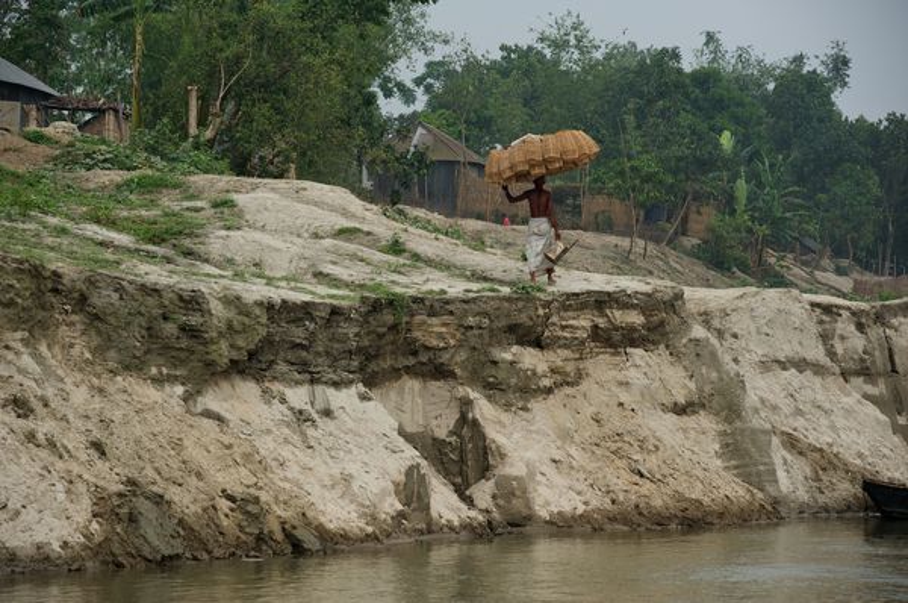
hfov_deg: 14.2
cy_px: 302
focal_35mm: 145
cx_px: 454
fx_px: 3651
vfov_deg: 9.4
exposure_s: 1/400
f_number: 6.3
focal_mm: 145
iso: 100
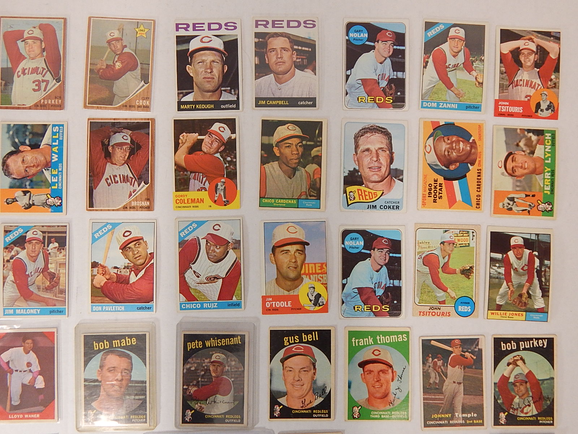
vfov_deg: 41.8
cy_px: 217
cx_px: 289
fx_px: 568
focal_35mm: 34
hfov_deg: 54.0
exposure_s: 1/30
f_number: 3.3
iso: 280
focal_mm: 6.1
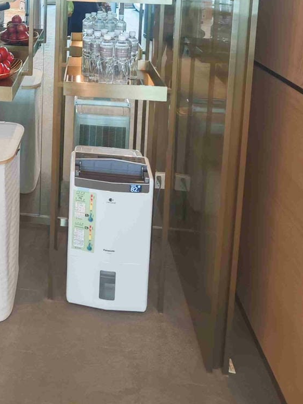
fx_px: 350
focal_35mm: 30
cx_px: 42
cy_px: -7
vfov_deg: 48.4
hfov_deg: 43.5
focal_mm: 2.03
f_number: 1.8
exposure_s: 1/30
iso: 200
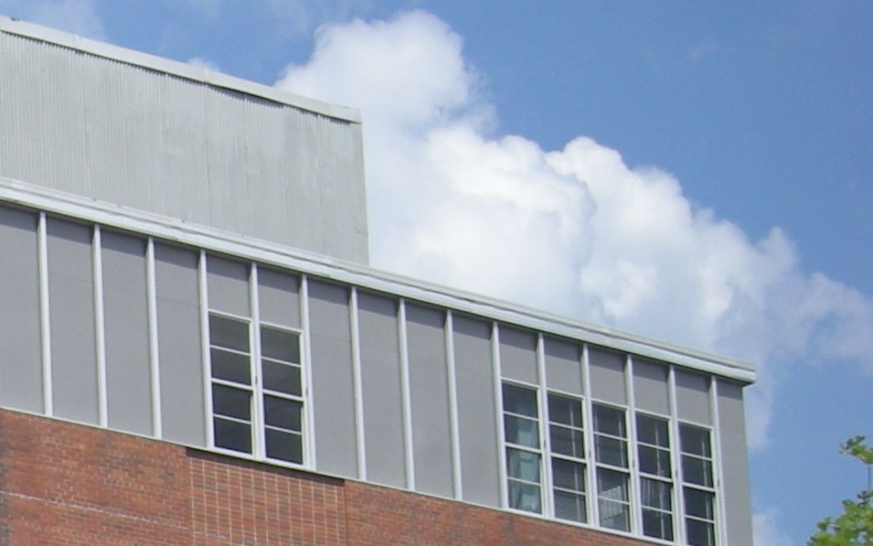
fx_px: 3569
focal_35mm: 150
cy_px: 865
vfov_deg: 8.5
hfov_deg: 13.0
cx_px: -524
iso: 50
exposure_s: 1/243
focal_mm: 7.1
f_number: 6.1
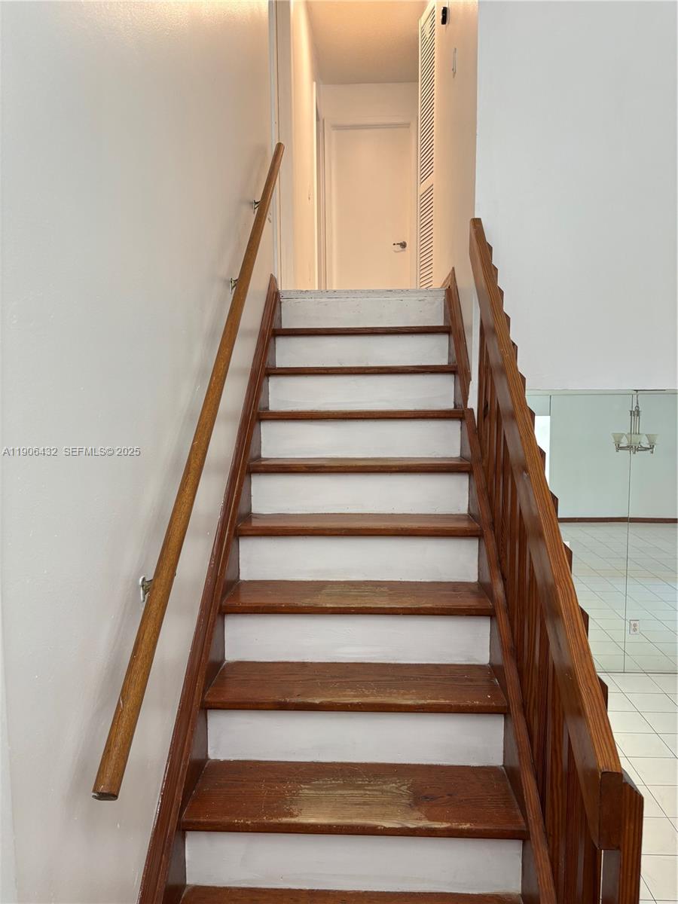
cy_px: 452
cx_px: 339
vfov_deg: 67.3
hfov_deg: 53.1
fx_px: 679
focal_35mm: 26
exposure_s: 1/60
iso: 80
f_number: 1.6
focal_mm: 5.96
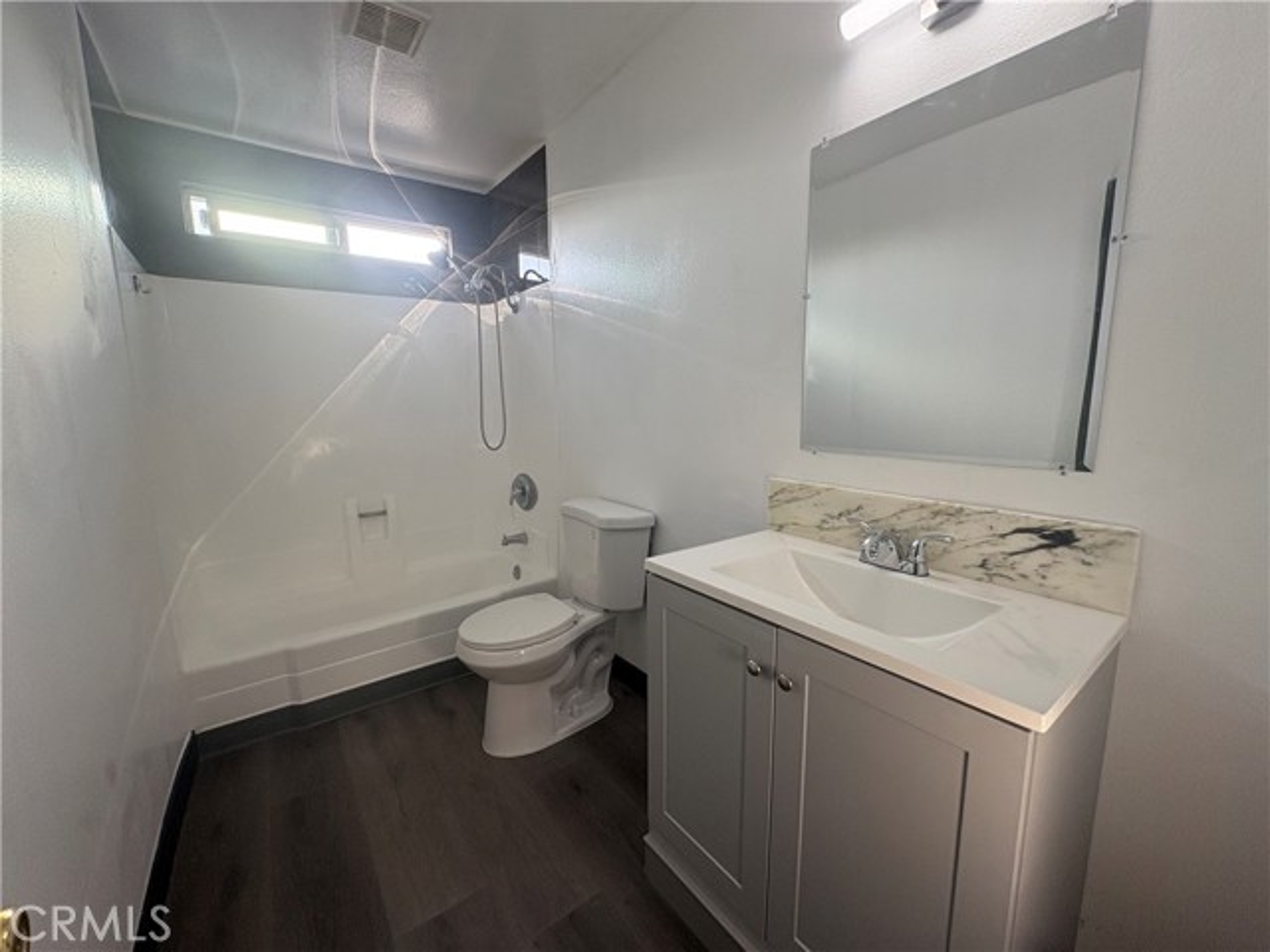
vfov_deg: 85.7
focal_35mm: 14
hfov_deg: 102.1
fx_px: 514
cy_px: 476
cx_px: 635
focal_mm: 2.22
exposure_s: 1/99
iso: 125
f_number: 2.2
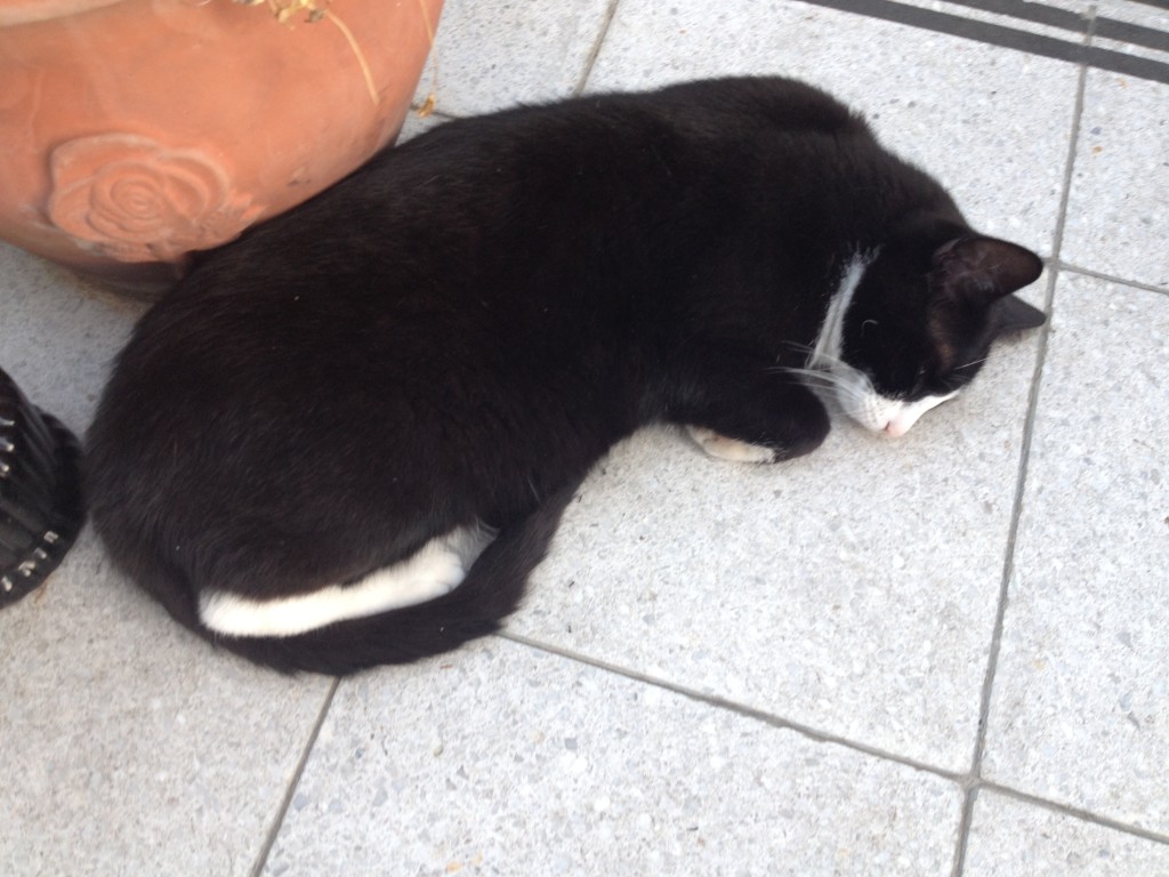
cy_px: 438
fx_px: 1182
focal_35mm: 35
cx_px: 584
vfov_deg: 40.7
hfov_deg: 52.6
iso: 50
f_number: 2.4
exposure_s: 1/24
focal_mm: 4.28
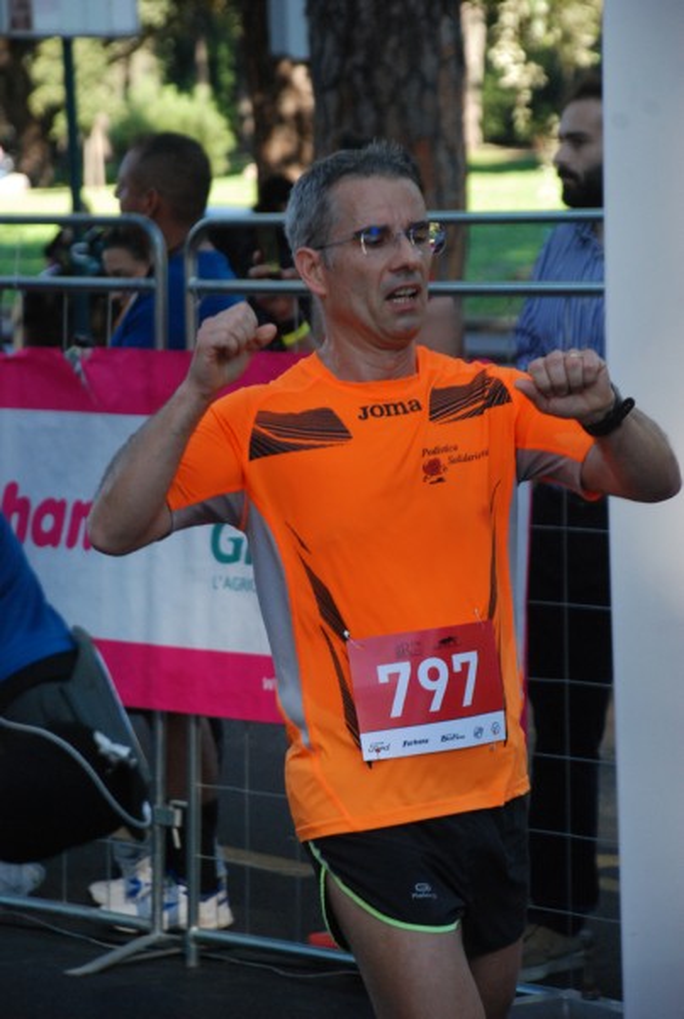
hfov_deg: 9.2
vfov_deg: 13.7
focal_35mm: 150
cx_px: 342
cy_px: 510
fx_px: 4253
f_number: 5.6
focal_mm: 100
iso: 1000
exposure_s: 1/400
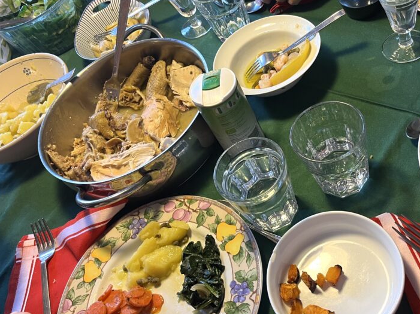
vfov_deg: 37.7
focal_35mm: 38
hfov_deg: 48.5
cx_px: 264
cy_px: 150
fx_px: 461
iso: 125
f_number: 1.6
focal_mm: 5.1
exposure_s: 1/50
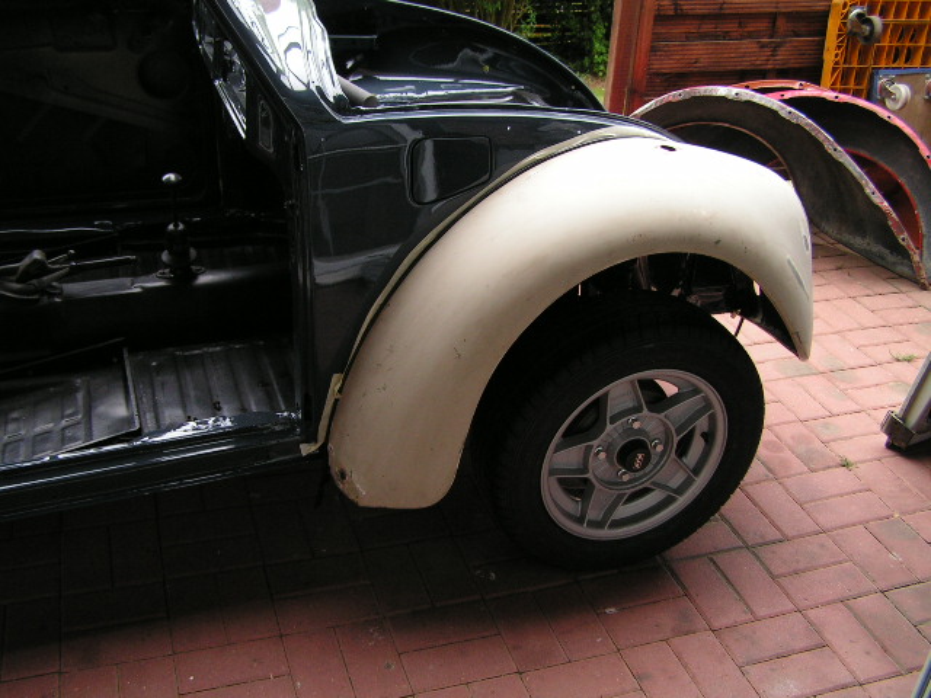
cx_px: 466
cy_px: 349
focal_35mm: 38
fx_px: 1022
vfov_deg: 37.7
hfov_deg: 49.0
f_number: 2.8
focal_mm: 6.3
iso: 80
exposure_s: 1/50
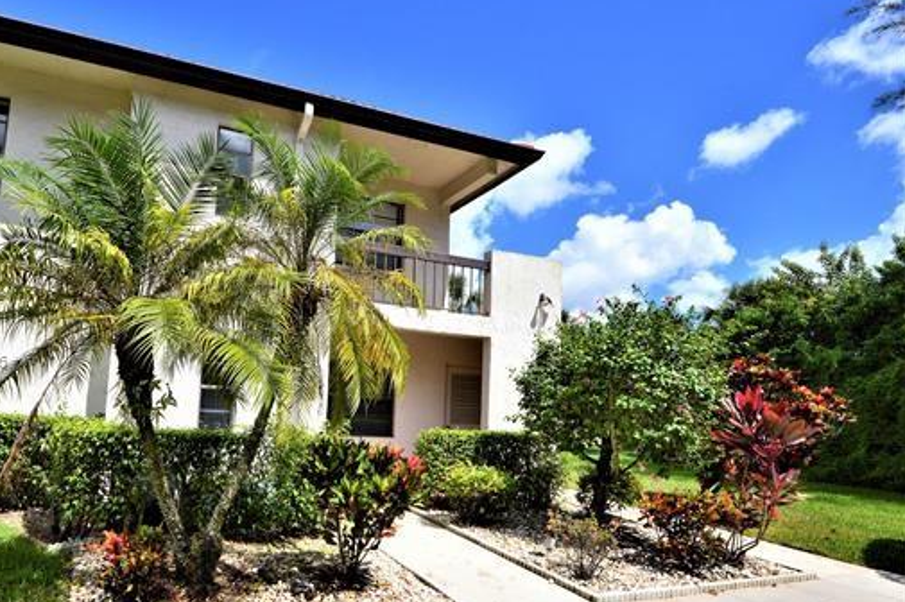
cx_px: 333
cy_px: 361
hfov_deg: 85.1
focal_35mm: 19
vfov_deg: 63.9
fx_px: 477
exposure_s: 1/500
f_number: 11
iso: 360
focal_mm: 10
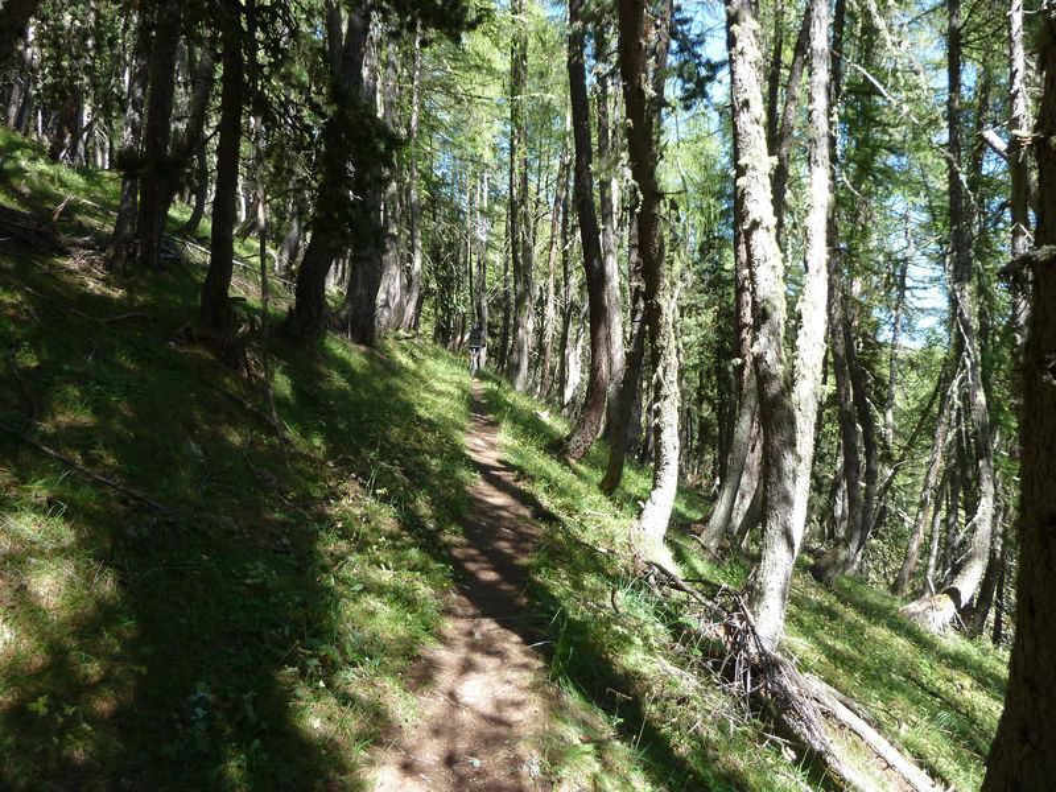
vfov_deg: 54.9
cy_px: 396
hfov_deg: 69.4
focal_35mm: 25
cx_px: 528
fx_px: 763
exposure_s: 1/80
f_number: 3.3
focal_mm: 4.1
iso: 80
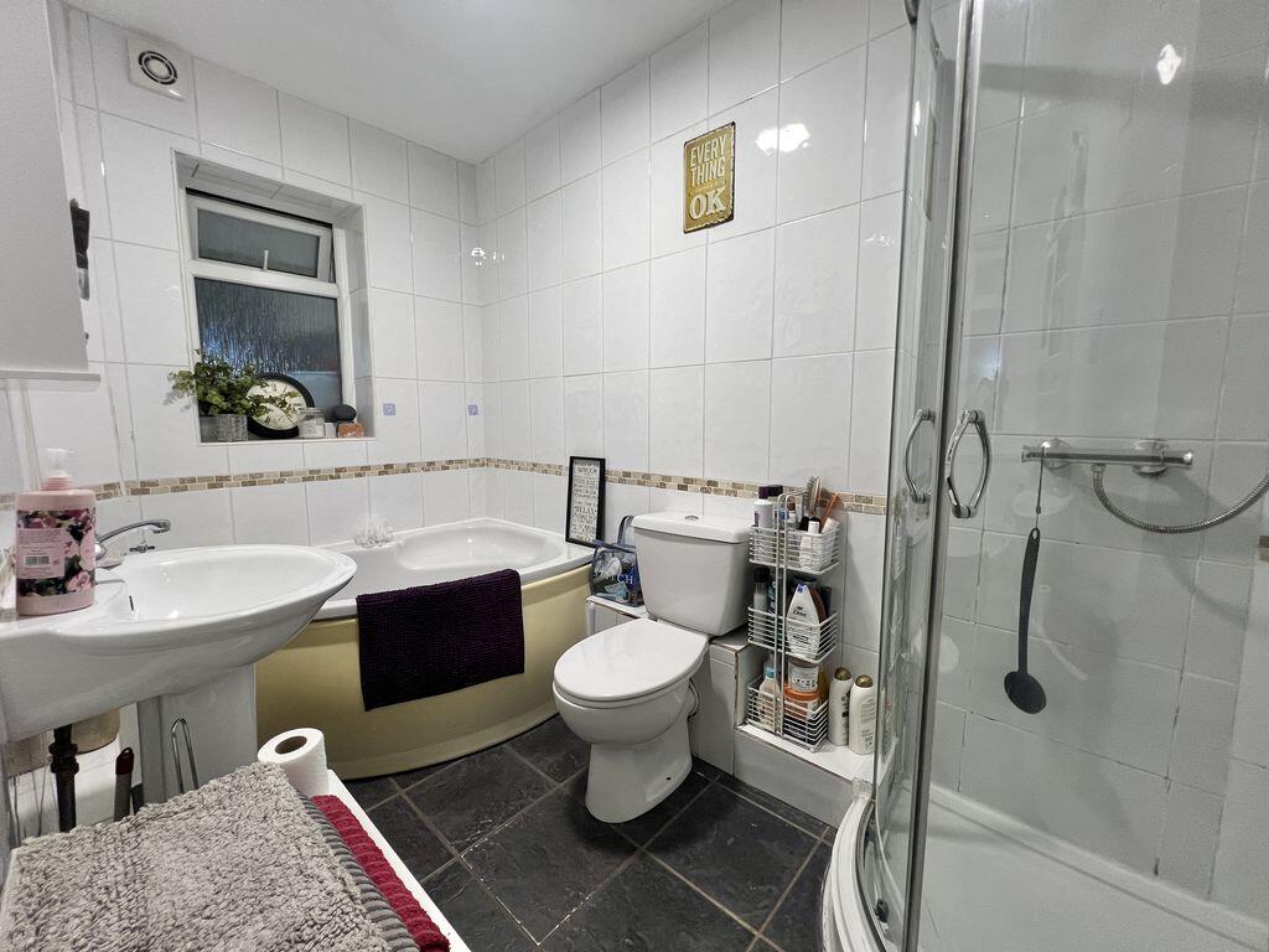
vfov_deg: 89.9
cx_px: 634
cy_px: 476
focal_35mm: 13
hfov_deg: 106.2
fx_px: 477
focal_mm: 1.57
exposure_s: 1/100
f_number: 1.8
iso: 125
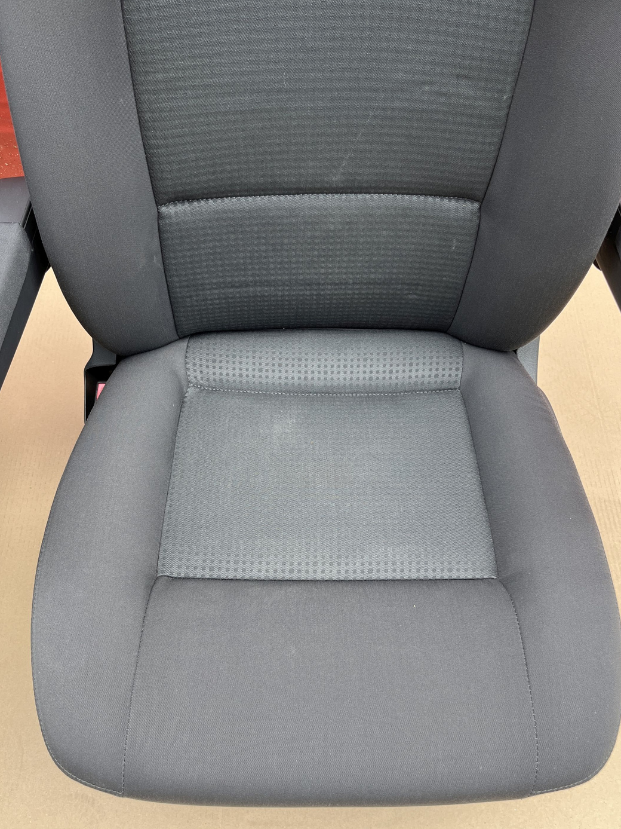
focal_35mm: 30
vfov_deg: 59.8
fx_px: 718
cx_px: 309
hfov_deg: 46.8
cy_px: 466
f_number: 1.6
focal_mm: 5.1
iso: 50
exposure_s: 1/298
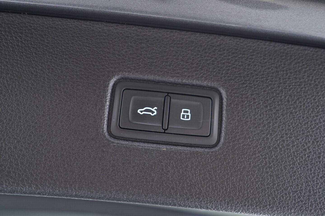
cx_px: 162
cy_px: 108
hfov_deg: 53.1
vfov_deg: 36.9
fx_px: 325
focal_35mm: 36
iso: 800
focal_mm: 24
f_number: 2.8
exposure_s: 1/40
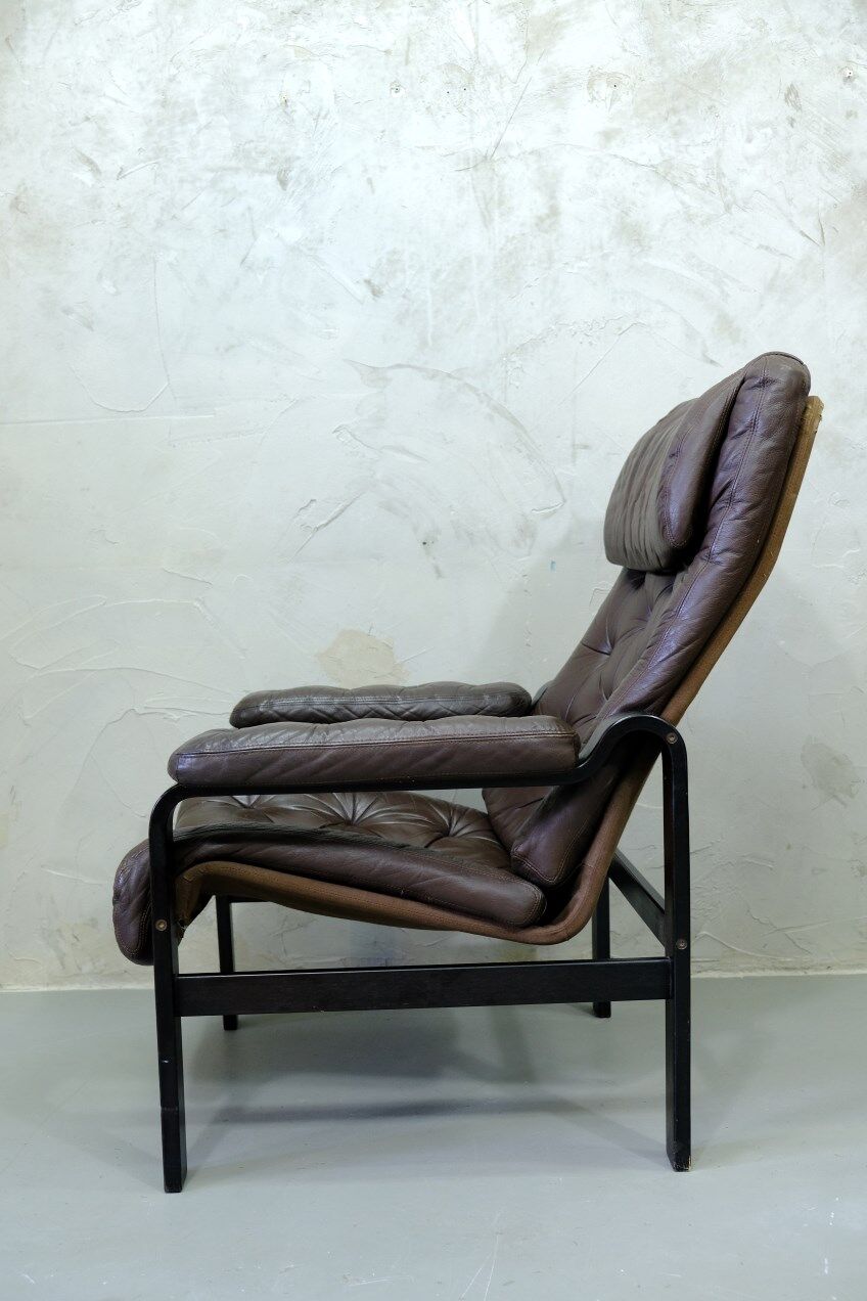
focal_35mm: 38
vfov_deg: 50.7
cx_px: 434
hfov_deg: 35.1
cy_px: 650
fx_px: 1373
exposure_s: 1/38
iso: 800
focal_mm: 25.4
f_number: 3.2
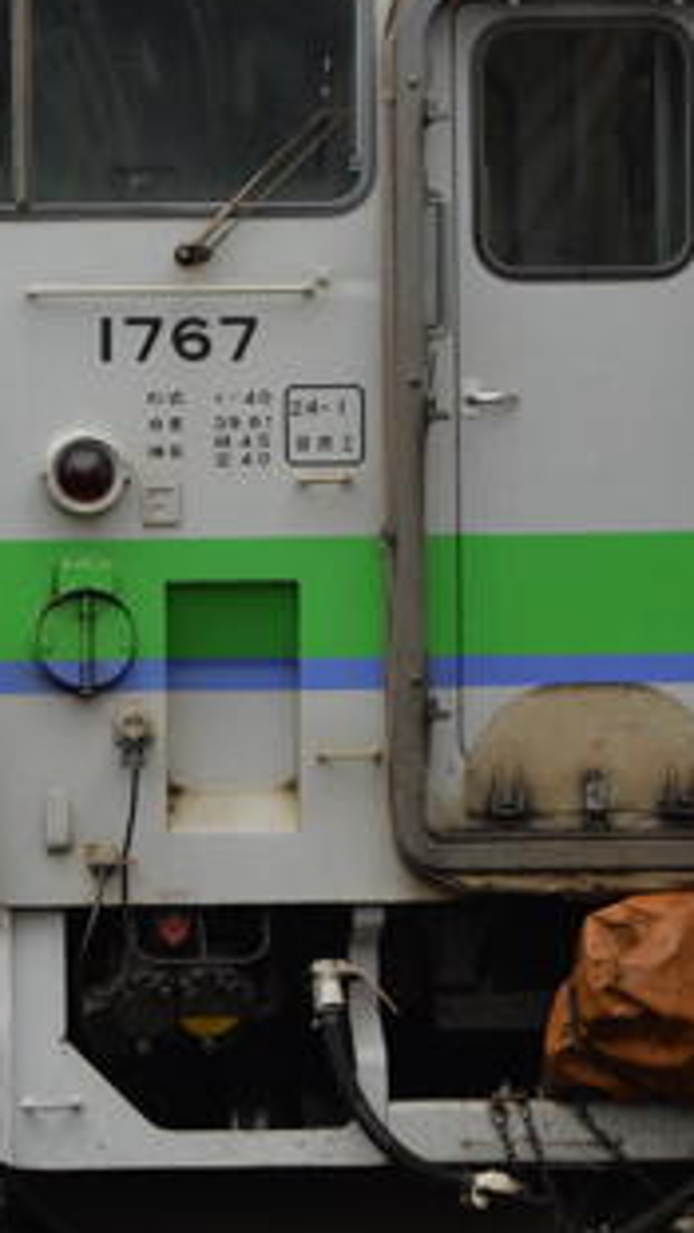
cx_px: 460
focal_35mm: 688
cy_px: 309
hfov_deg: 1.8
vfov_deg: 3.1
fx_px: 22502
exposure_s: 1/800
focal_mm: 200
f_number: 7.1
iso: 800
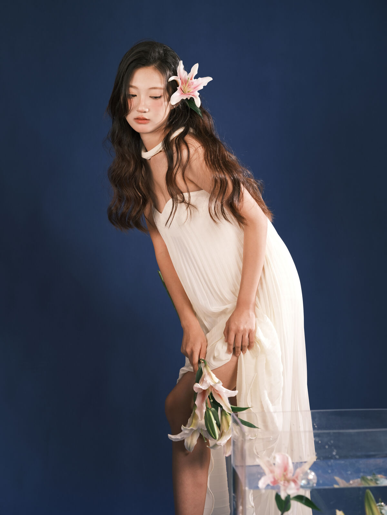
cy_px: 258
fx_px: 939
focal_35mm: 63
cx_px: 194
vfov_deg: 30.7
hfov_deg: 23.3
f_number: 4.5
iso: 320
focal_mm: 80
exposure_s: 1/125
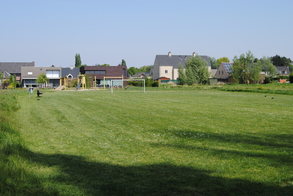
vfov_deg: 29.0
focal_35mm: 46
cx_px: 146
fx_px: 379
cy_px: 98
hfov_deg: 42.3
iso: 100
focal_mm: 31
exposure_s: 1/250
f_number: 8
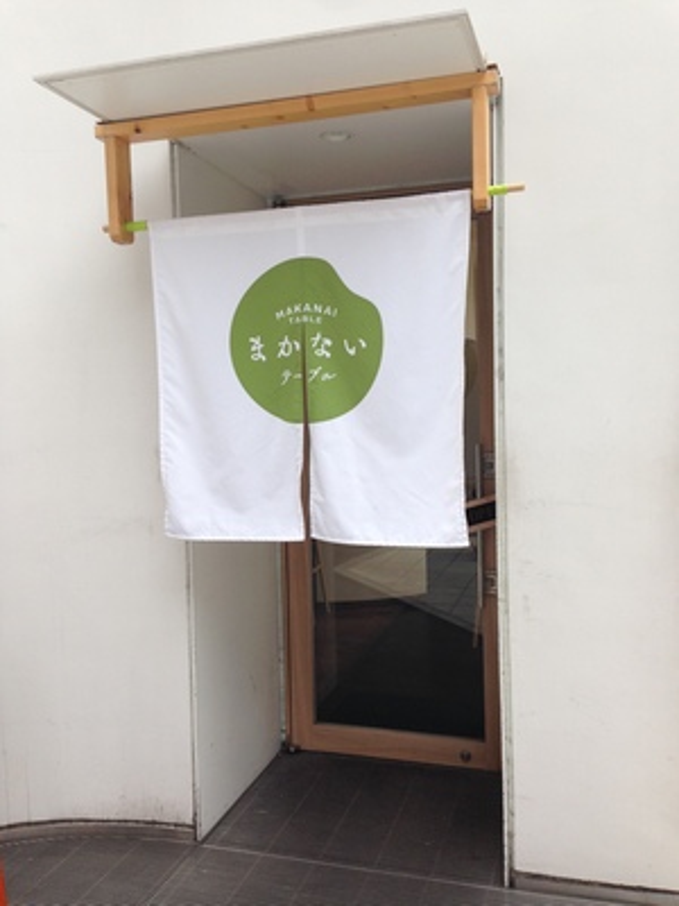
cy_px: 453
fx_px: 863
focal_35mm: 33
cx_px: 340
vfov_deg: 55.4
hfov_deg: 42.9
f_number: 2.4
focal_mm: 4.12
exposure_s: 1/243
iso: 50
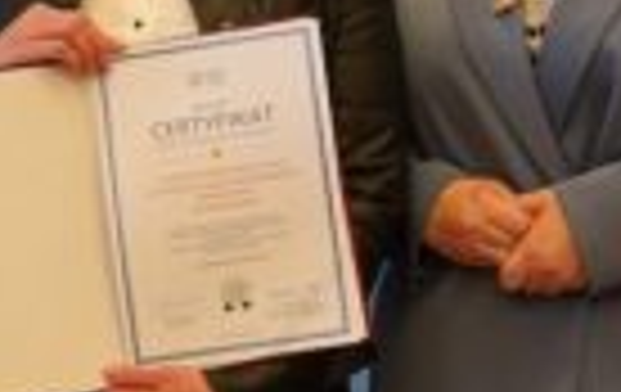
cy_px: -142
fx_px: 3325
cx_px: 711
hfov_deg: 10.5
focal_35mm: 196
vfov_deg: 6.7
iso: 1600
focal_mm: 26
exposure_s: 1/160
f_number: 4
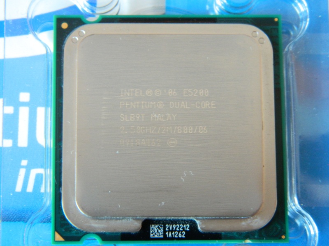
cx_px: 164
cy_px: 123
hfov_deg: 19.1
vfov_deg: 14.4
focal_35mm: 103
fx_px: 979
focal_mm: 18.6
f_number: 4.5
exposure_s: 1/13
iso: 400
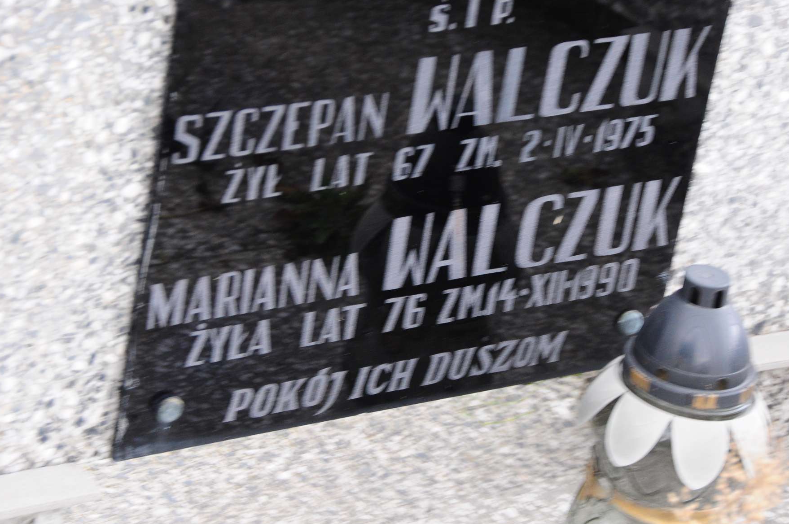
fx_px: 3284
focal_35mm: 150
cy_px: 209
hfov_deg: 13.7
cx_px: 449
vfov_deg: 9.1
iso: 640
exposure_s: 1/50
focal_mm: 82
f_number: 7.1
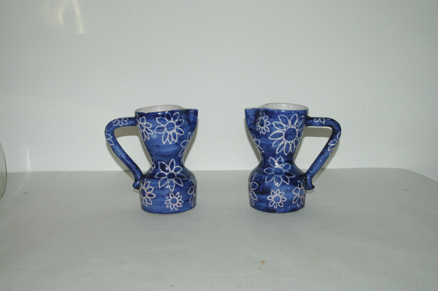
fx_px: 510
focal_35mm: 42
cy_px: 146
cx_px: 219
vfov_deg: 31.8
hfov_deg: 46.4
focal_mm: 28
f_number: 7.1
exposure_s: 1/125
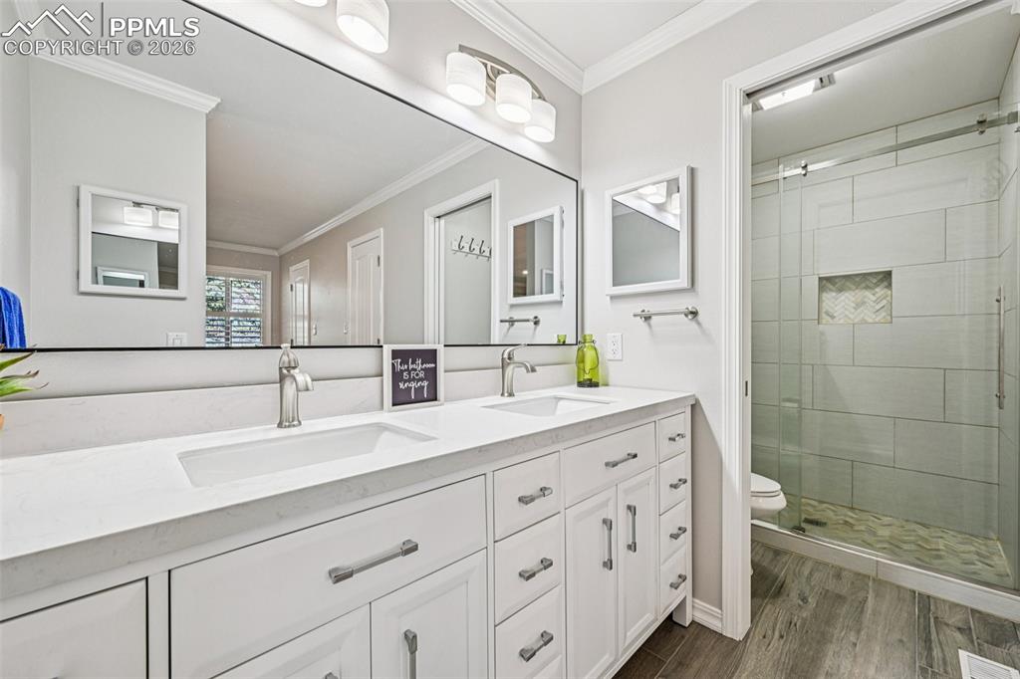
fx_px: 397
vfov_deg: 81.2
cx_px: 510
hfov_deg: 104.3
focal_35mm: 14
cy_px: 340
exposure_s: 1/8
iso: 400
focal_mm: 14
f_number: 11
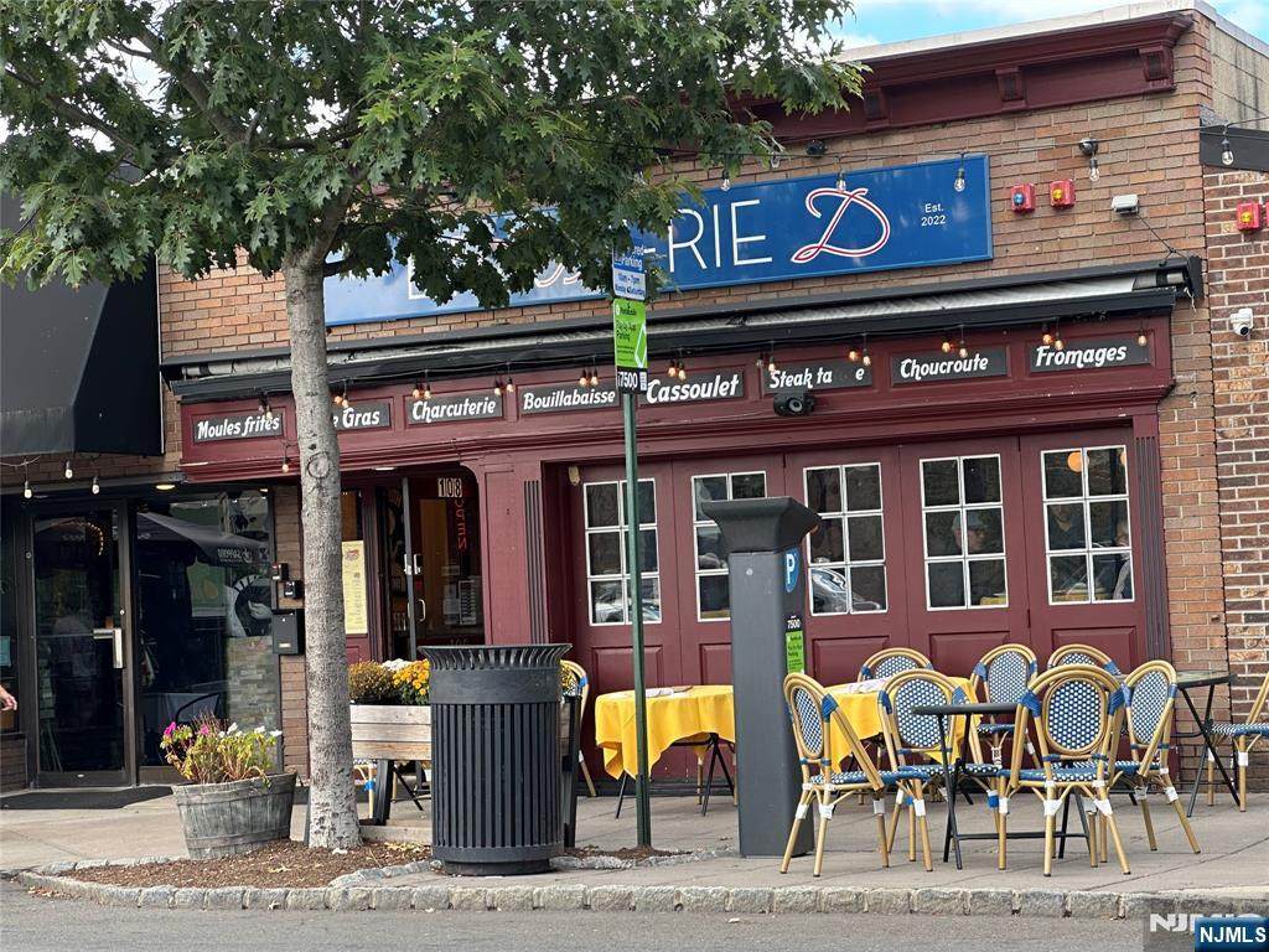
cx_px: 634
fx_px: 2823
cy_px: 476
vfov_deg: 19.1
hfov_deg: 25.3
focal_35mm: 77
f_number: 2.8
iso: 32
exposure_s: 1/99
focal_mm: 9
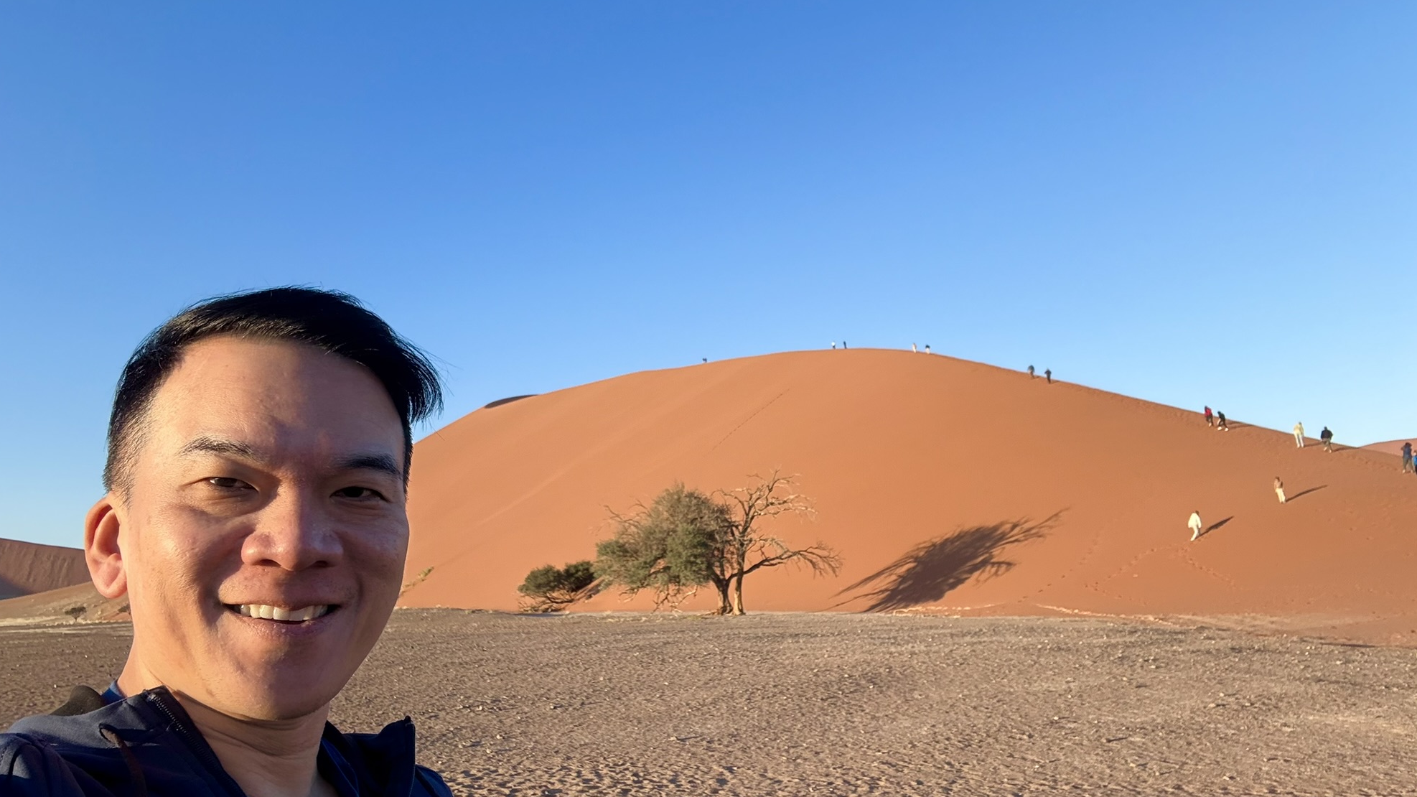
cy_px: 401
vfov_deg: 44.4
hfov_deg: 71.9
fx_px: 977
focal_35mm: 26
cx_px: 702
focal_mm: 2.69
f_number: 1.9
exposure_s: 1/491
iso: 25
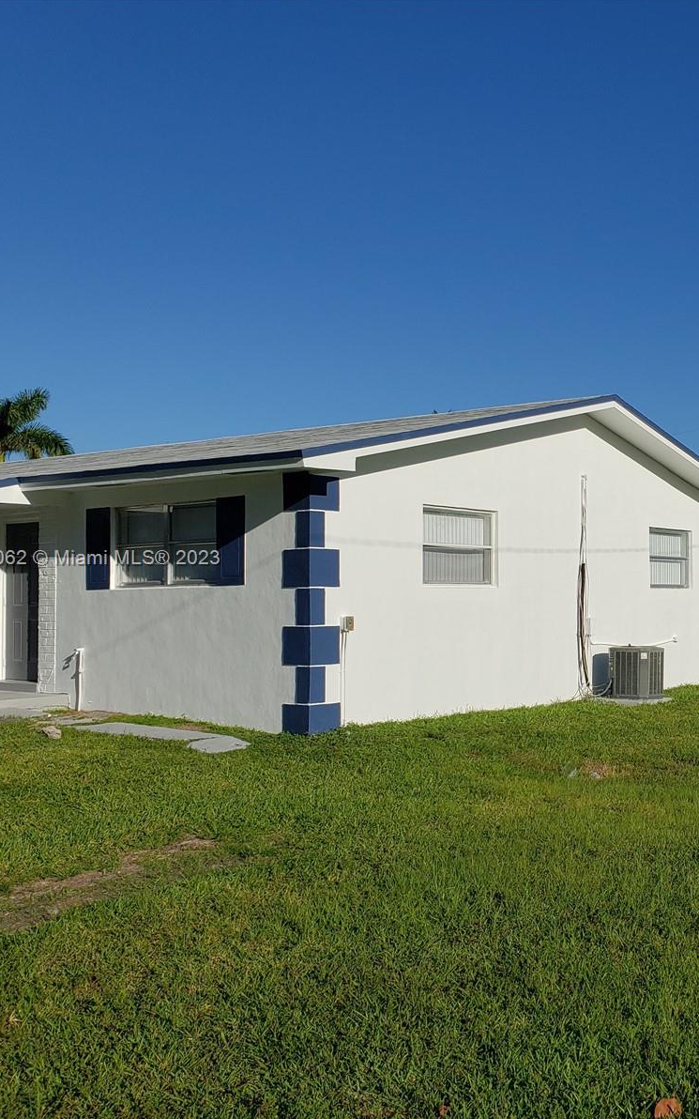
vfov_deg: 52.7
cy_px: 560
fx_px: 1128
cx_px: 671
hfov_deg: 32.2
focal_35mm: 37
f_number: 2.4
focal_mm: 4.3
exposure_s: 1/3327
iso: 50
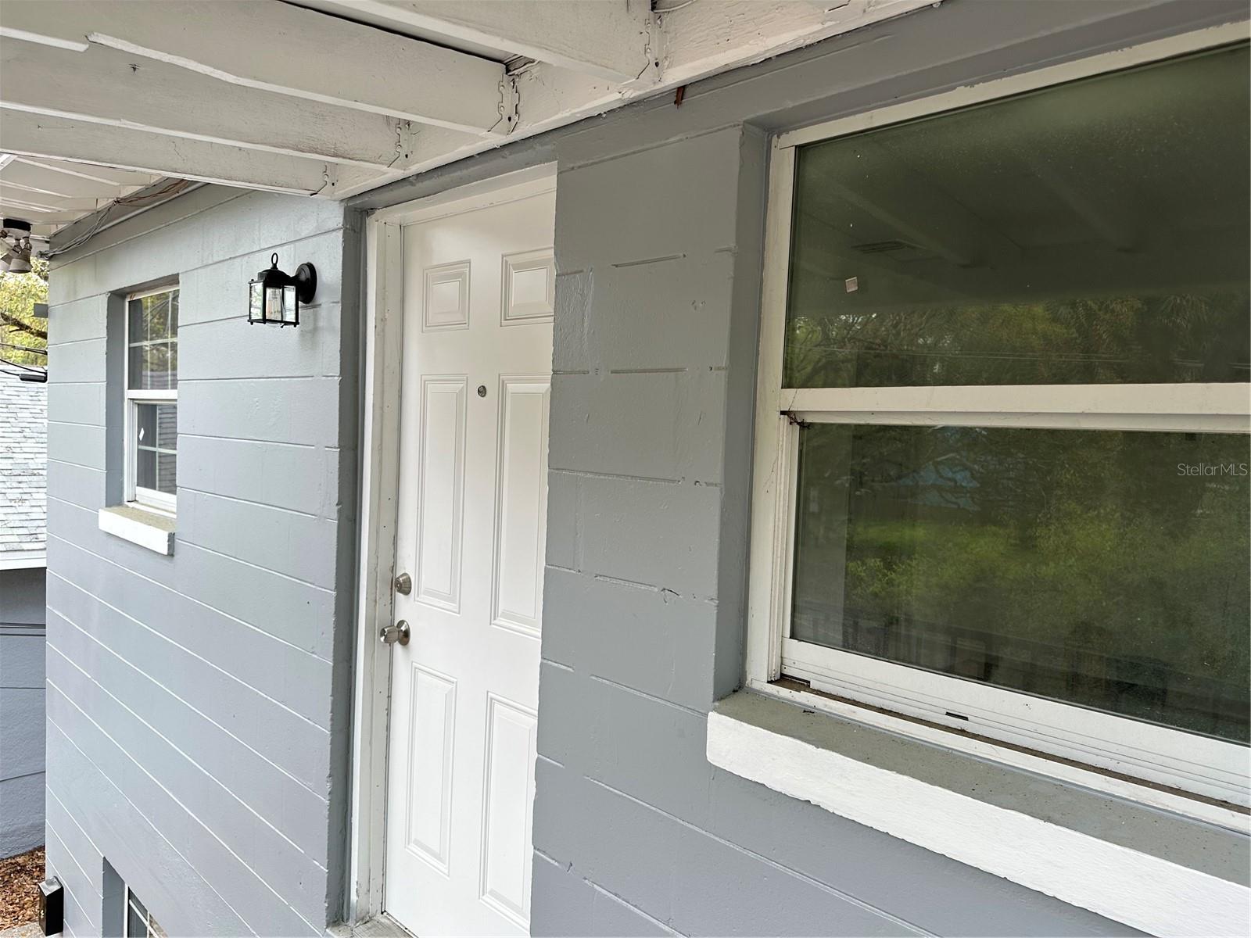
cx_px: 626
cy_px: 469
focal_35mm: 24
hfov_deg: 71.6
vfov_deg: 56.8
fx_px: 867
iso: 80
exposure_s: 1/318
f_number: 1.78
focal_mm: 6.86
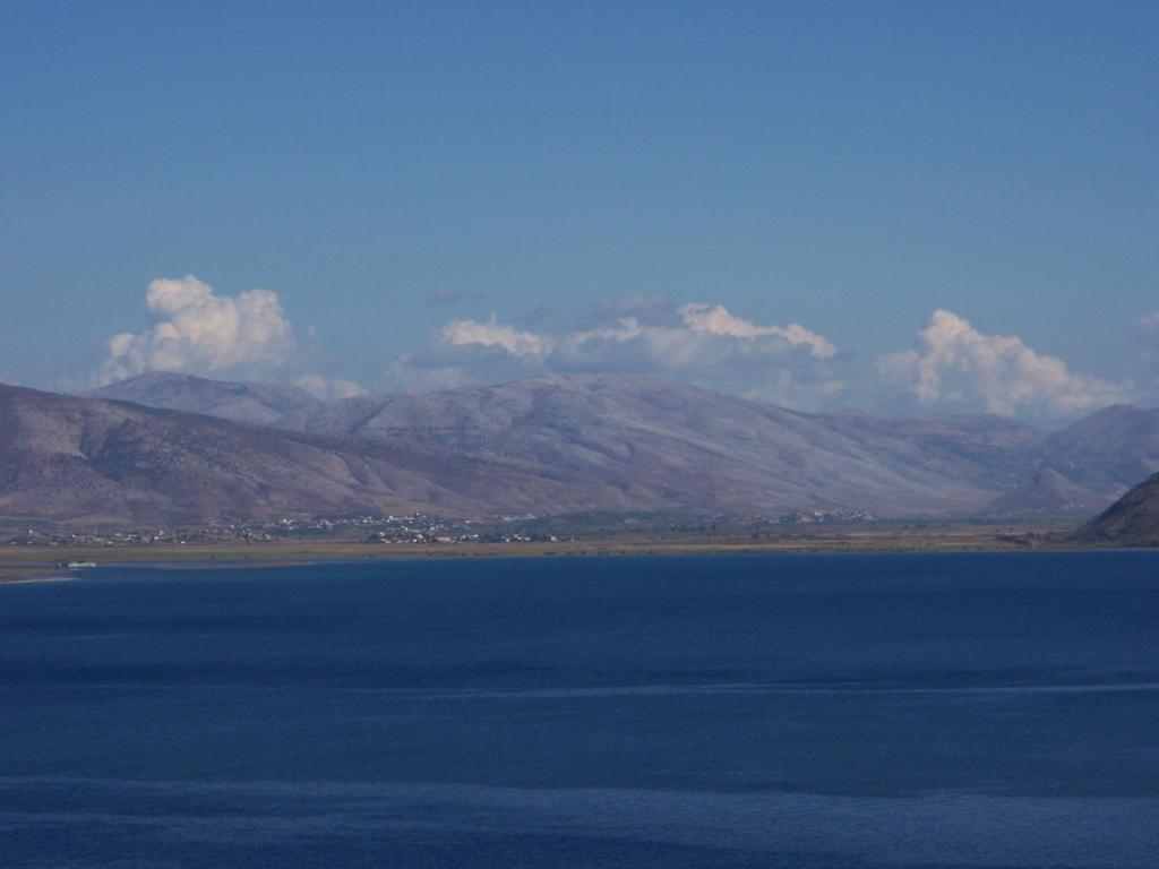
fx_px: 3348
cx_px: 580
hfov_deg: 19.6
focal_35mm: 100
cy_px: 434
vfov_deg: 14.8
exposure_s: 1/350
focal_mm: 16.6
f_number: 8
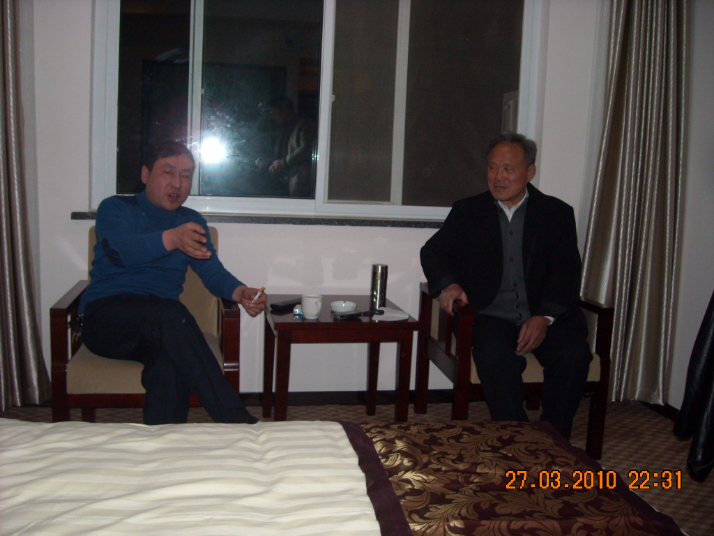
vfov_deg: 40.7
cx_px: 357
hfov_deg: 52.6
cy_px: 268
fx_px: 722
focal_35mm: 35
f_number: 2.8
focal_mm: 5.7
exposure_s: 1/60
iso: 200
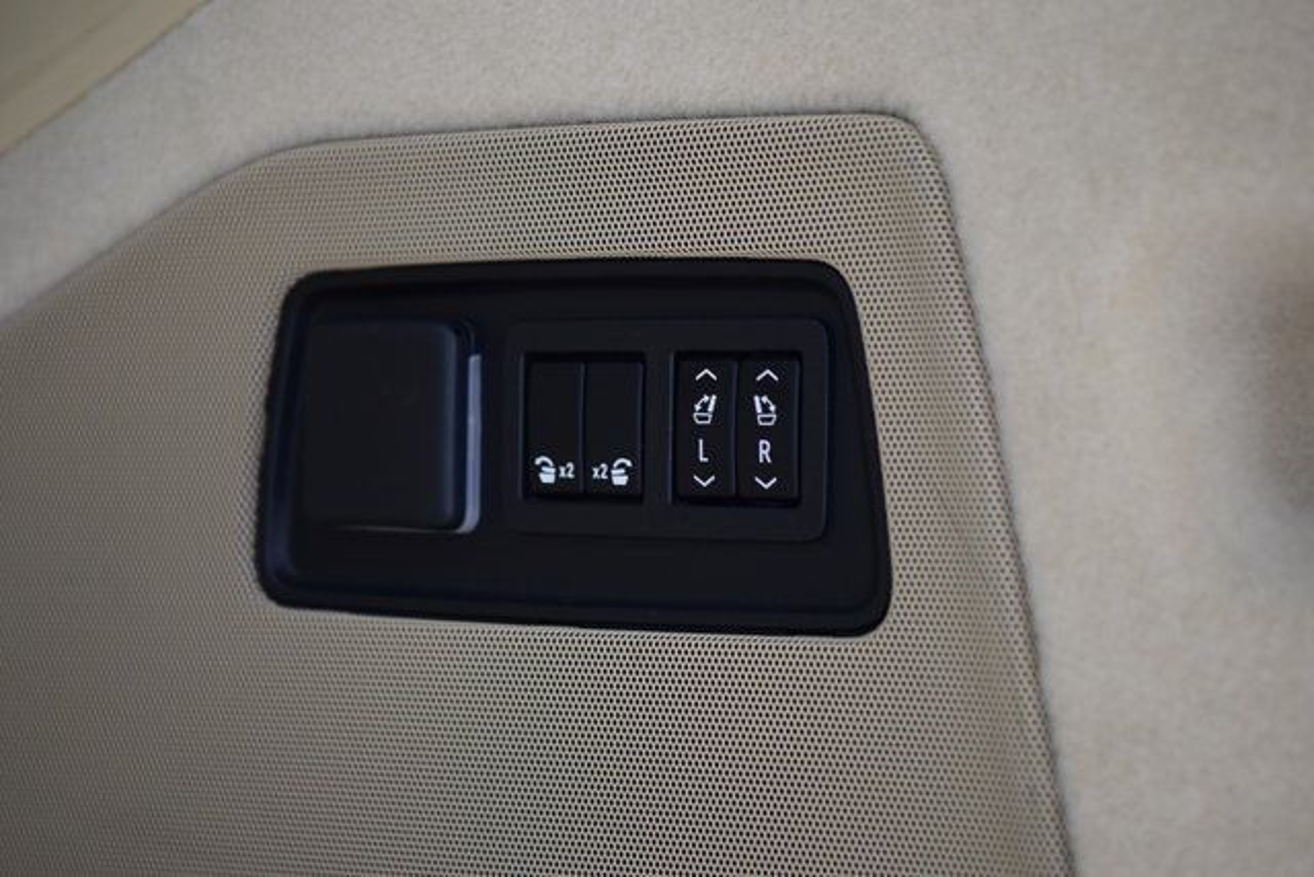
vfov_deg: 13.0
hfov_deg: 19.5
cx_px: 657
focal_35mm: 105
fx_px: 3833
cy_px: 438
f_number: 2.8
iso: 1600
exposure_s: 1/30
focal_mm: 70
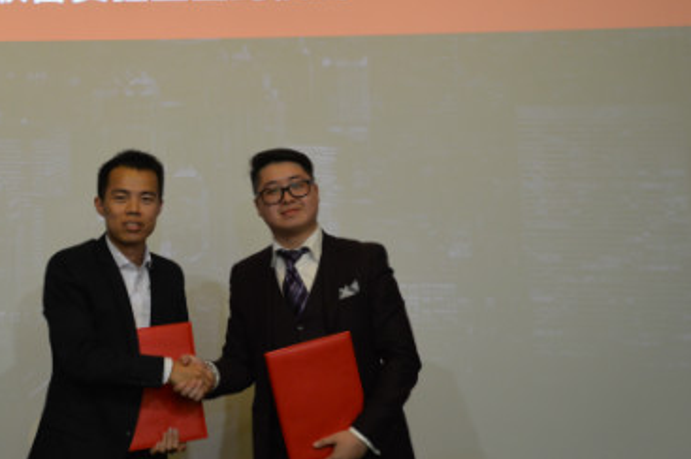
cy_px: 131
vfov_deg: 24.8
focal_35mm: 54
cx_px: 179
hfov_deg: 36.1
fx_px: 1036
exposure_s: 1/15
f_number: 4
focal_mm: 22
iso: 800
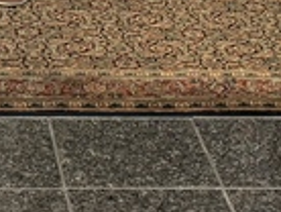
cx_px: -57
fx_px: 1447
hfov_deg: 10.9
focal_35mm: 178
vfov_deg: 7.3
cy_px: -455
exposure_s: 1/60
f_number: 1.78
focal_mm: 6.76
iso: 200
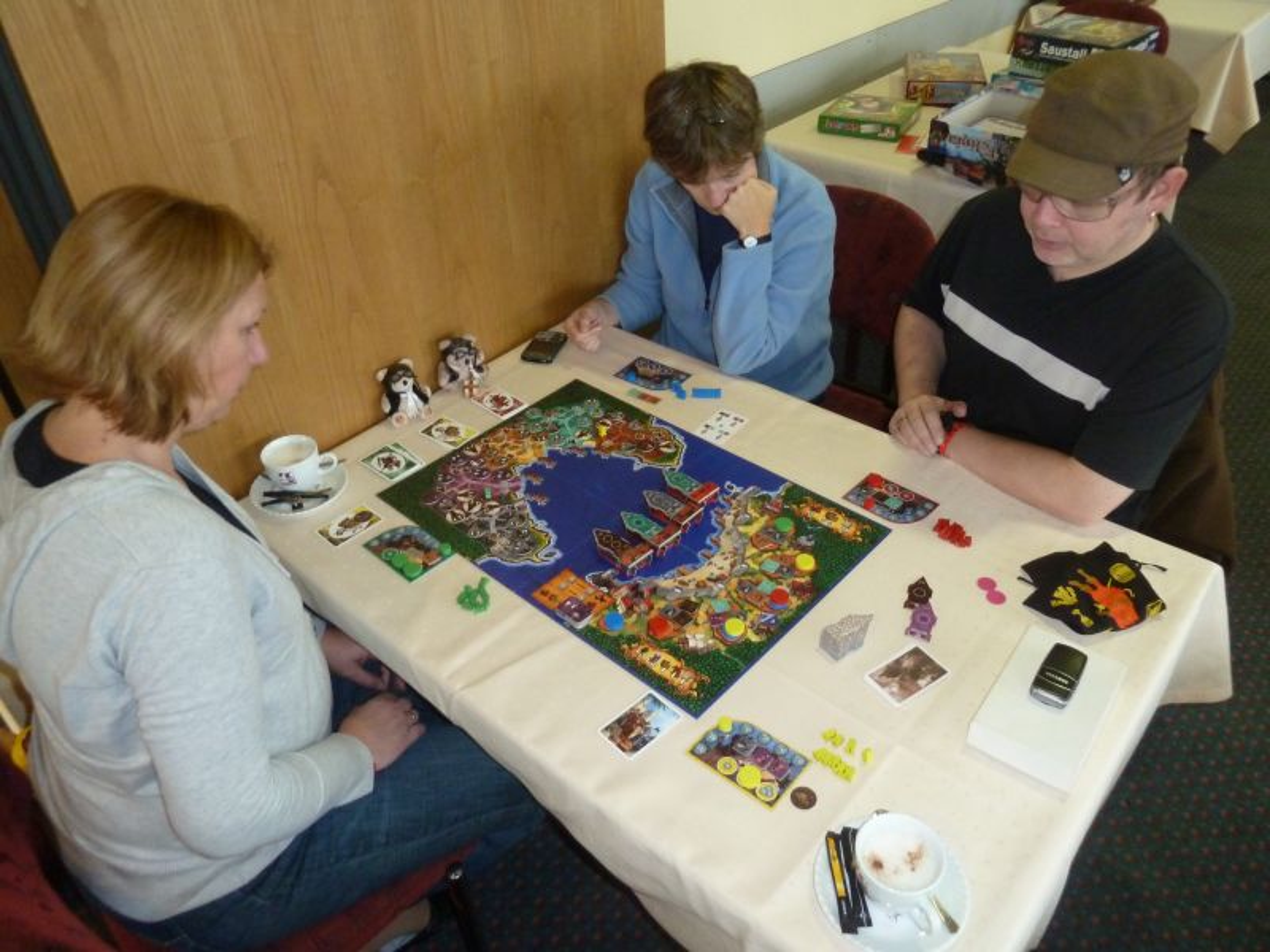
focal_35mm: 25
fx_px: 917
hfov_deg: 69.4
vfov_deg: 54.9
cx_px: 635
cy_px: 476
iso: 320
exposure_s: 1/30
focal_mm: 4.1
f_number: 3.3
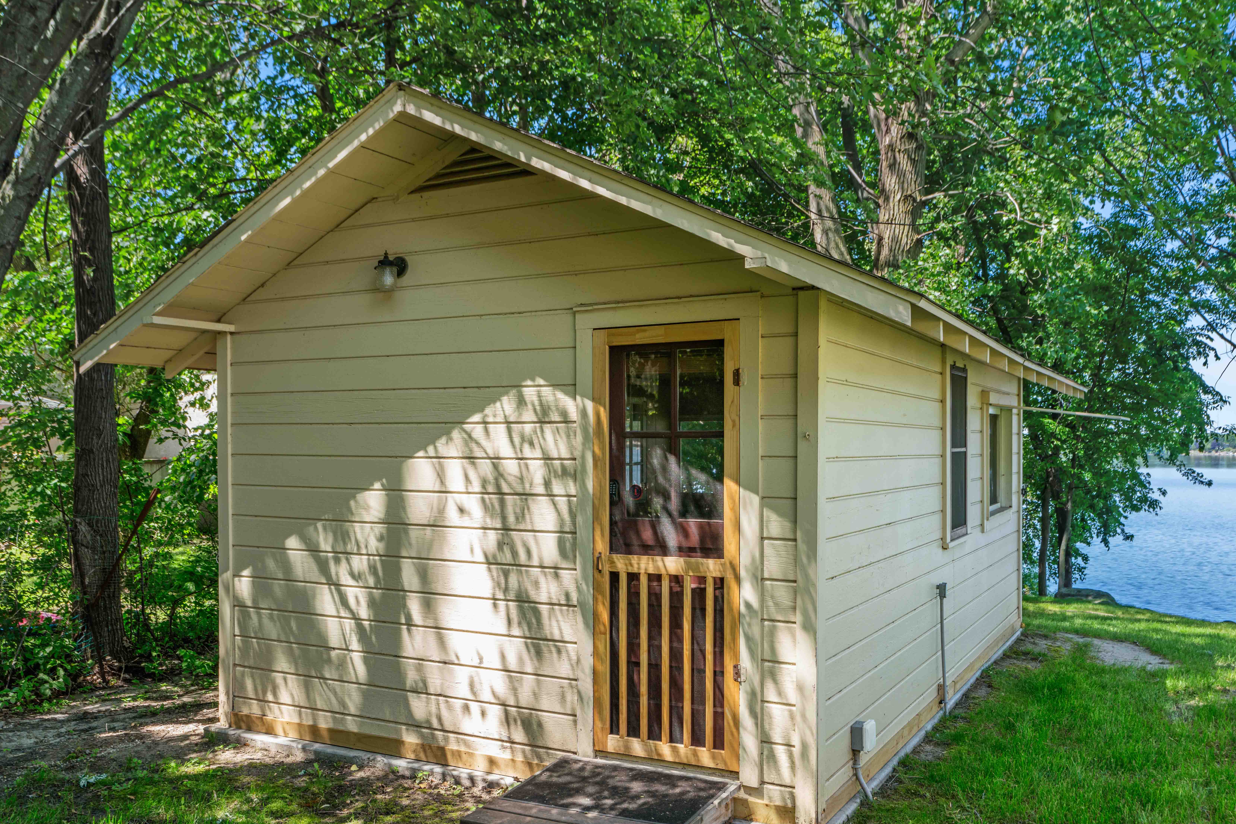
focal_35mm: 30
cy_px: 434
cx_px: 613
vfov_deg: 43.6
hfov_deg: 61.9
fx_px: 1030
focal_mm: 25
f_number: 8
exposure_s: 1/40
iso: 200
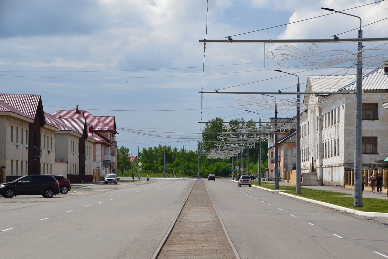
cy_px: 130
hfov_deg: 18.2
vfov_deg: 12.2
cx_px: 194
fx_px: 1212
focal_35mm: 112
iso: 400
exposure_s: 1/800
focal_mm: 75
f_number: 13
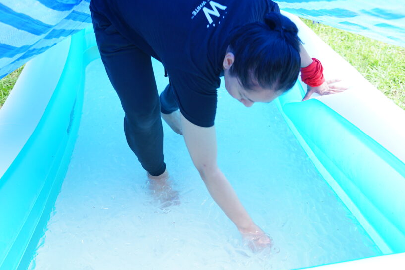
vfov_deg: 37.7
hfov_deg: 54.3
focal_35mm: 35
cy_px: 105
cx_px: 182
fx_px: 394
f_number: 4.5
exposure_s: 1/80
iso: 200
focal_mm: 28
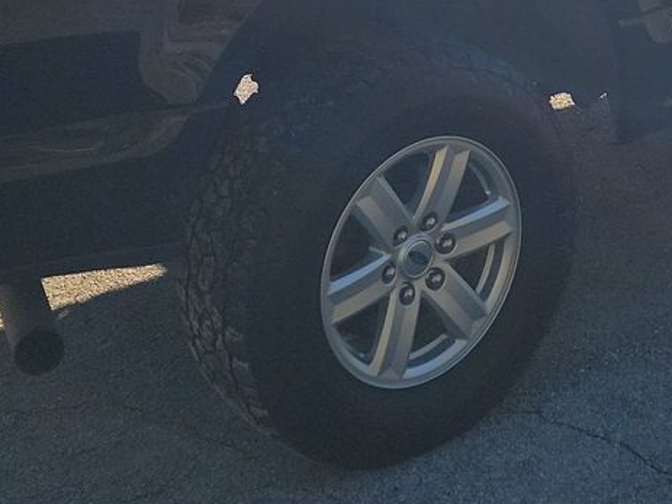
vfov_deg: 17.0
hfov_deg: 23.4
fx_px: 1611
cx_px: 470
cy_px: -96
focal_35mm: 83
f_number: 1.8
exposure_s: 1/800
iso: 50
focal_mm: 6.7
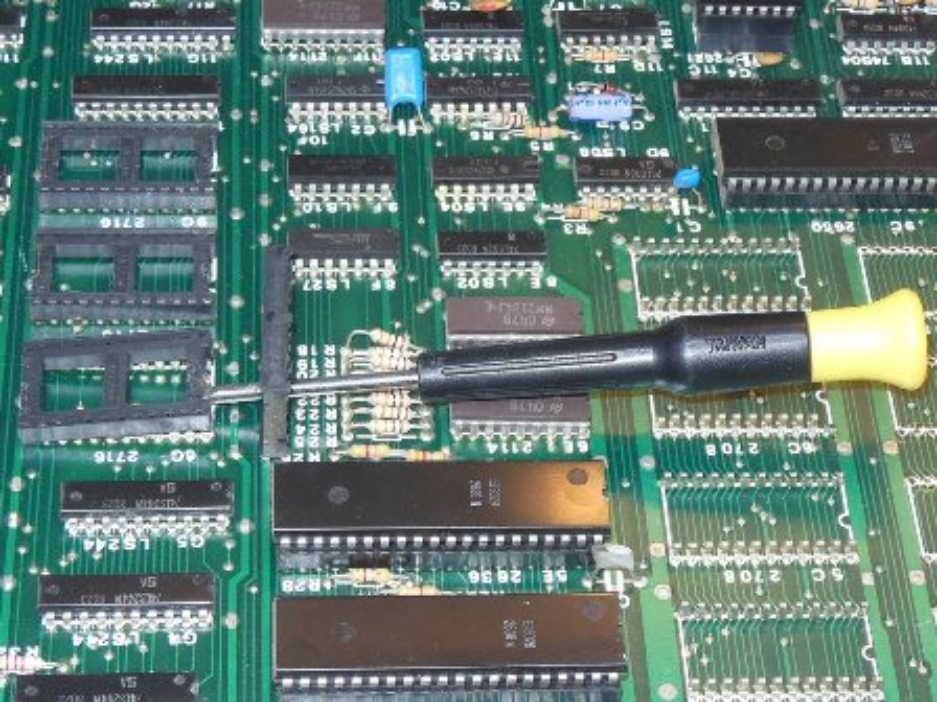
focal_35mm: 66
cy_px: 351
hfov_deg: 29.4
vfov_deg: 22.3
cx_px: 468
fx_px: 1787
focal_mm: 11.7
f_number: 4.3
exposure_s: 1/60
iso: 200
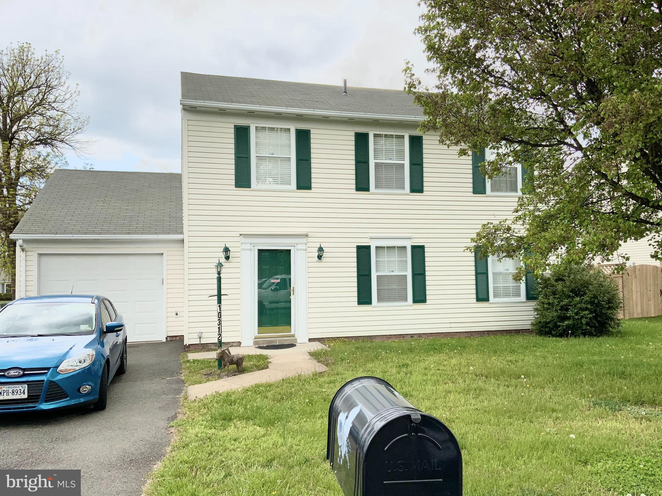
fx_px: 555
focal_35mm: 29
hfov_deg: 61.7
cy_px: 248
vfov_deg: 48.2
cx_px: 331
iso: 16
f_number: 1.8
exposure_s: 1/804
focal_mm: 3
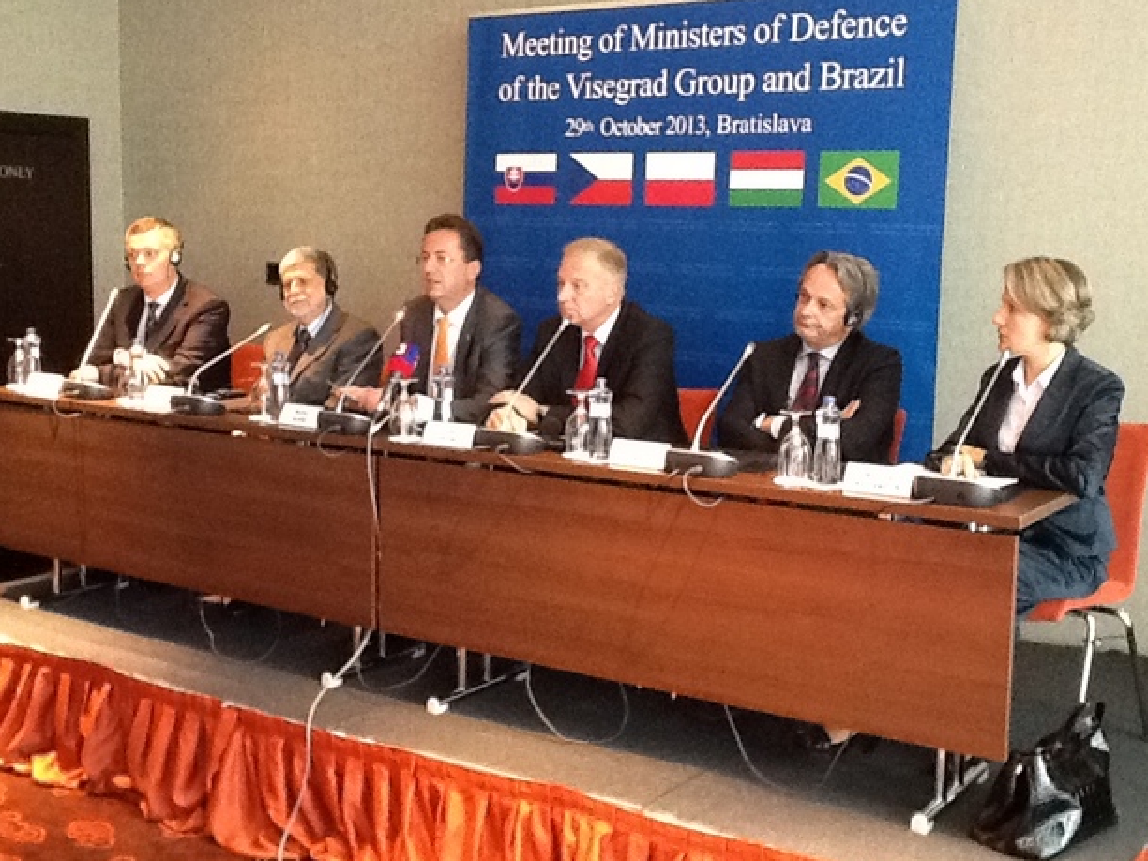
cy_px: 428
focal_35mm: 46
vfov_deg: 31.5
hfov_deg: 41.2
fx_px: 1526
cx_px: 565
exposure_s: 1/15
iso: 320
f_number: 2.4
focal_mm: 2.03
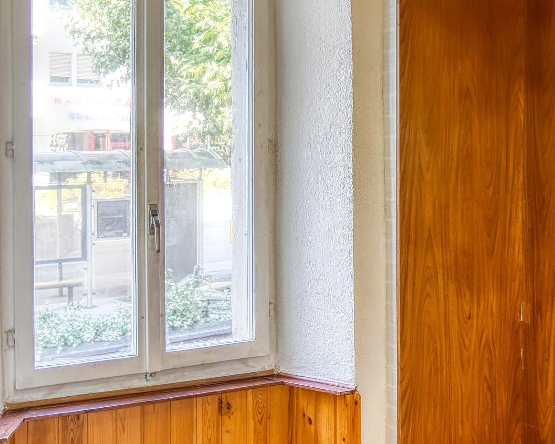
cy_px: 155
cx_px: 495
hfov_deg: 29.3
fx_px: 1018
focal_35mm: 62
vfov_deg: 24.5
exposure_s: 1/160
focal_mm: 30
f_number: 6.3
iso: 250
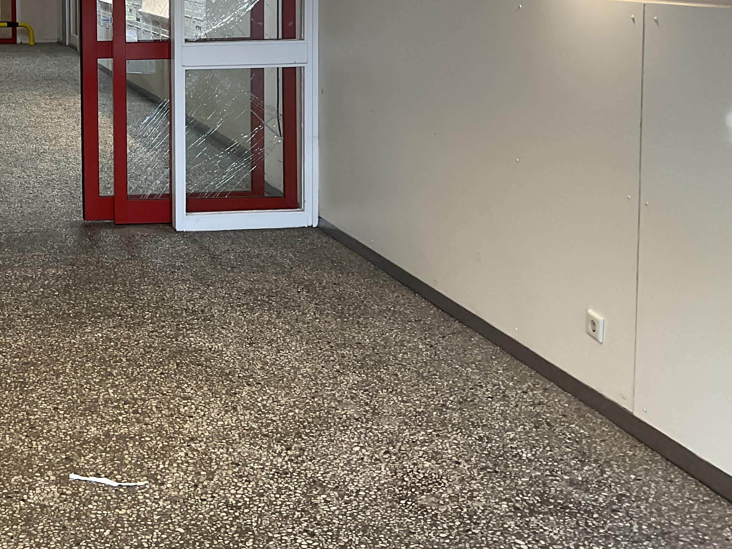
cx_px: 49
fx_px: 1184
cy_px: 44
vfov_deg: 25.2
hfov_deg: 32.3
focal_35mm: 56
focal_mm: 3
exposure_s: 1/50
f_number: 1.8
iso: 50
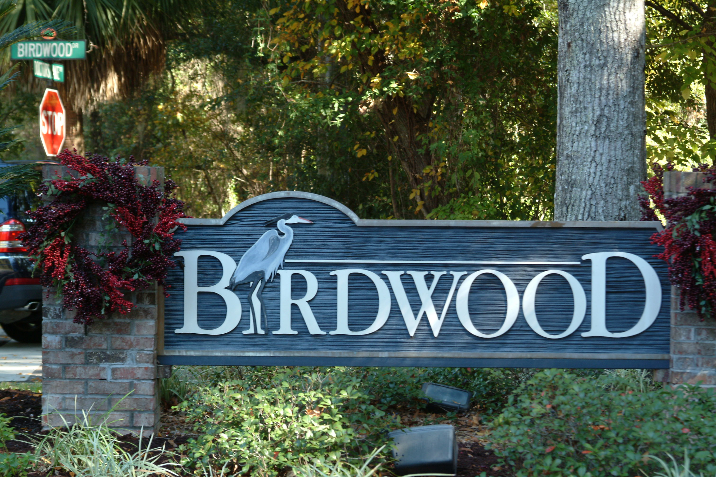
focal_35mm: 88
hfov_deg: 23.0
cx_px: 358
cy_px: 238
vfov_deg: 15.4
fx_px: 1760
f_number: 5.6
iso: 400
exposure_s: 1/125
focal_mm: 59
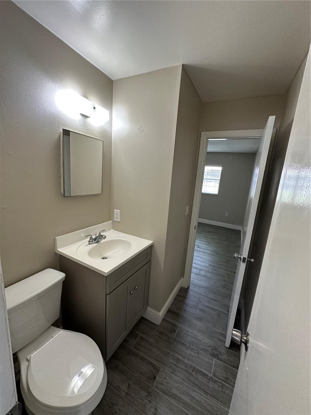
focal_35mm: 14
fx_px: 168
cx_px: 156
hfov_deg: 85.7
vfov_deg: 102.1
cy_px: 208
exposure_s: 1/120
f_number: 2.2
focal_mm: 2.22
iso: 250
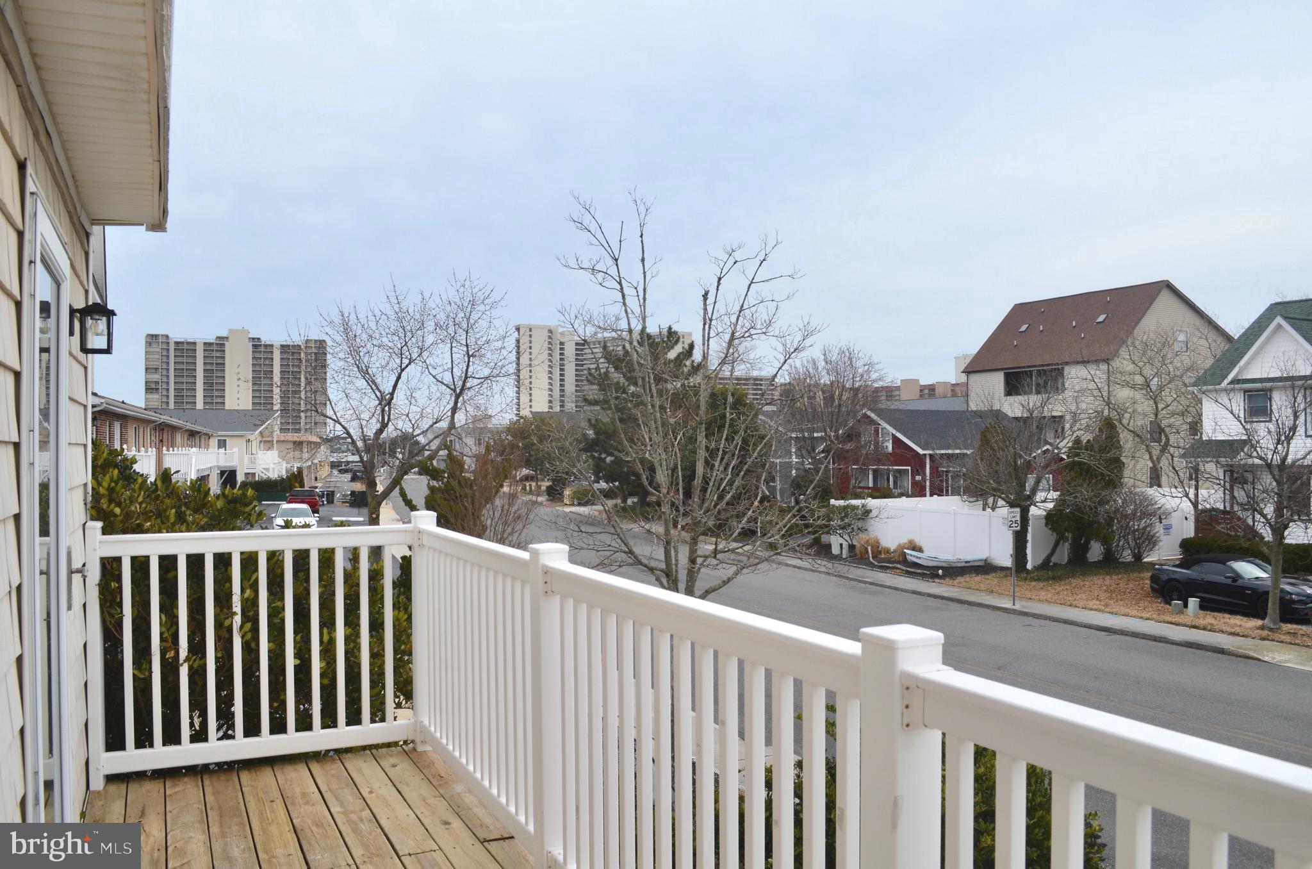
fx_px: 982
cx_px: 656
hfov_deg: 67.5
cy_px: 434
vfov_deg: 47.7
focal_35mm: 27
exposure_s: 1/250
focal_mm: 18
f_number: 8
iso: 125
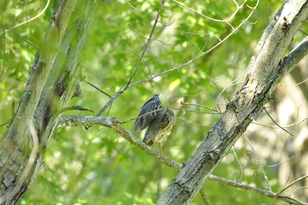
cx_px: 154
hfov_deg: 2.8
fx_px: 6409
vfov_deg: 1.8
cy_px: 102
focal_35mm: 750
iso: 1000
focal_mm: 500
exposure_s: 1/320
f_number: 5.6
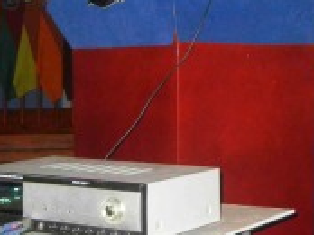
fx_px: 833
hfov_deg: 21.0
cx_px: 261
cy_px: 25
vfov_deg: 15.8
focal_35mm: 92
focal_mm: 5.4
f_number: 3.5
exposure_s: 1/30
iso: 800
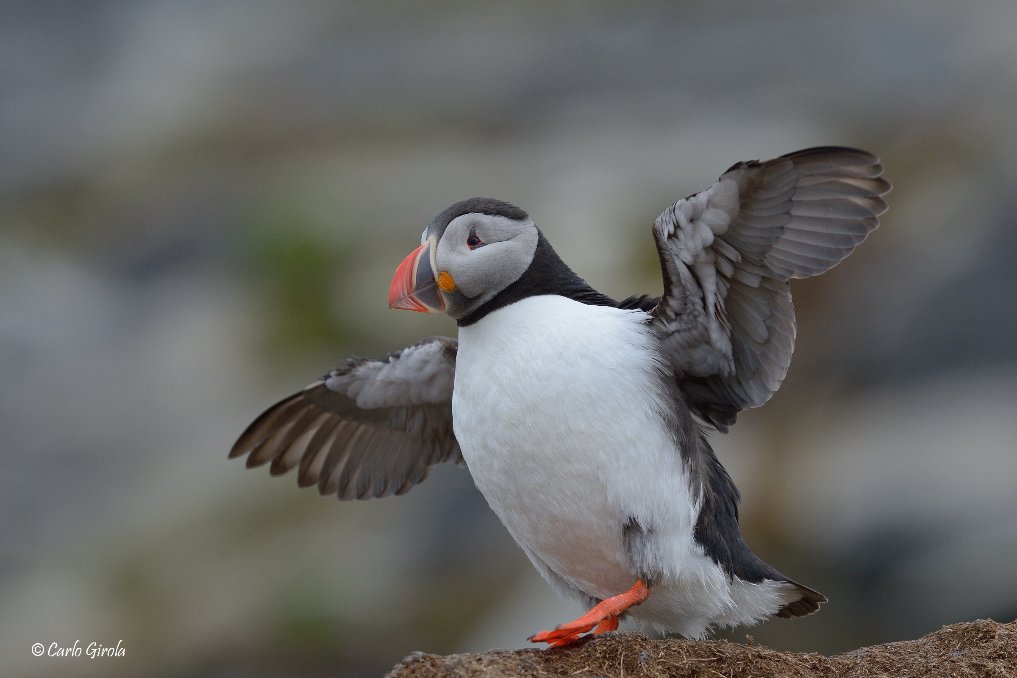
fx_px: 16945
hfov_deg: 3.4
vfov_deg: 2.3
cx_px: 508
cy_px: 339
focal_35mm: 600
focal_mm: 600
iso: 1250
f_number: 6.3
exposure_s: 1/2000
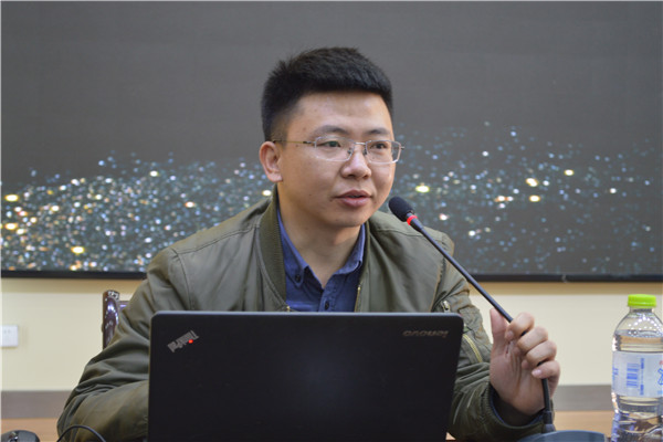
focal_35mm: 72
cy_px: 221
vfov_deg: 18.9
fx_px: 1326
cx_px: 332
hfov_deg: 28.1
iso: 640
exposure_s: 1/15
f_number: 5.3
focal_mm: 48
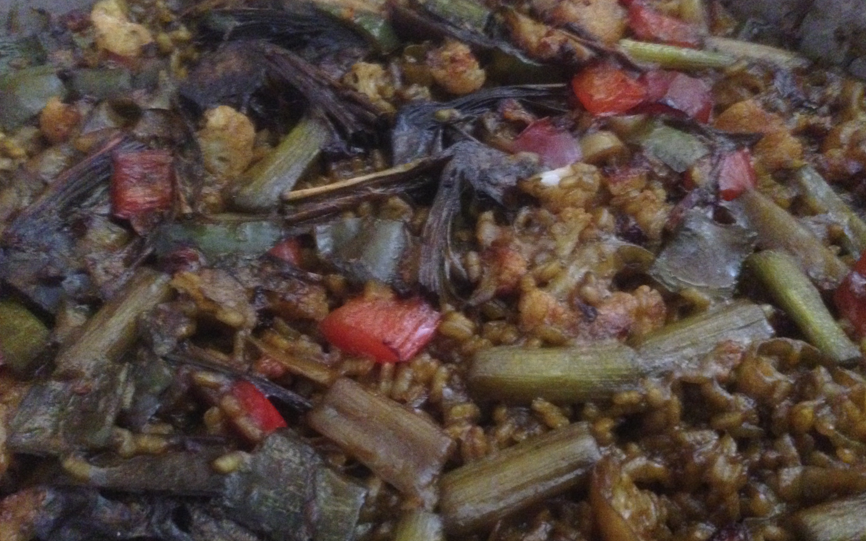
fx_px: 850
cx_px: 433
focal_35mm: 36
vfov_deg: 35.3
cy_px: 308
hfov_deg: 54.0
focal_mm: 4.12
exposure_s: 1/15
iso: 800
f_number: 2.4
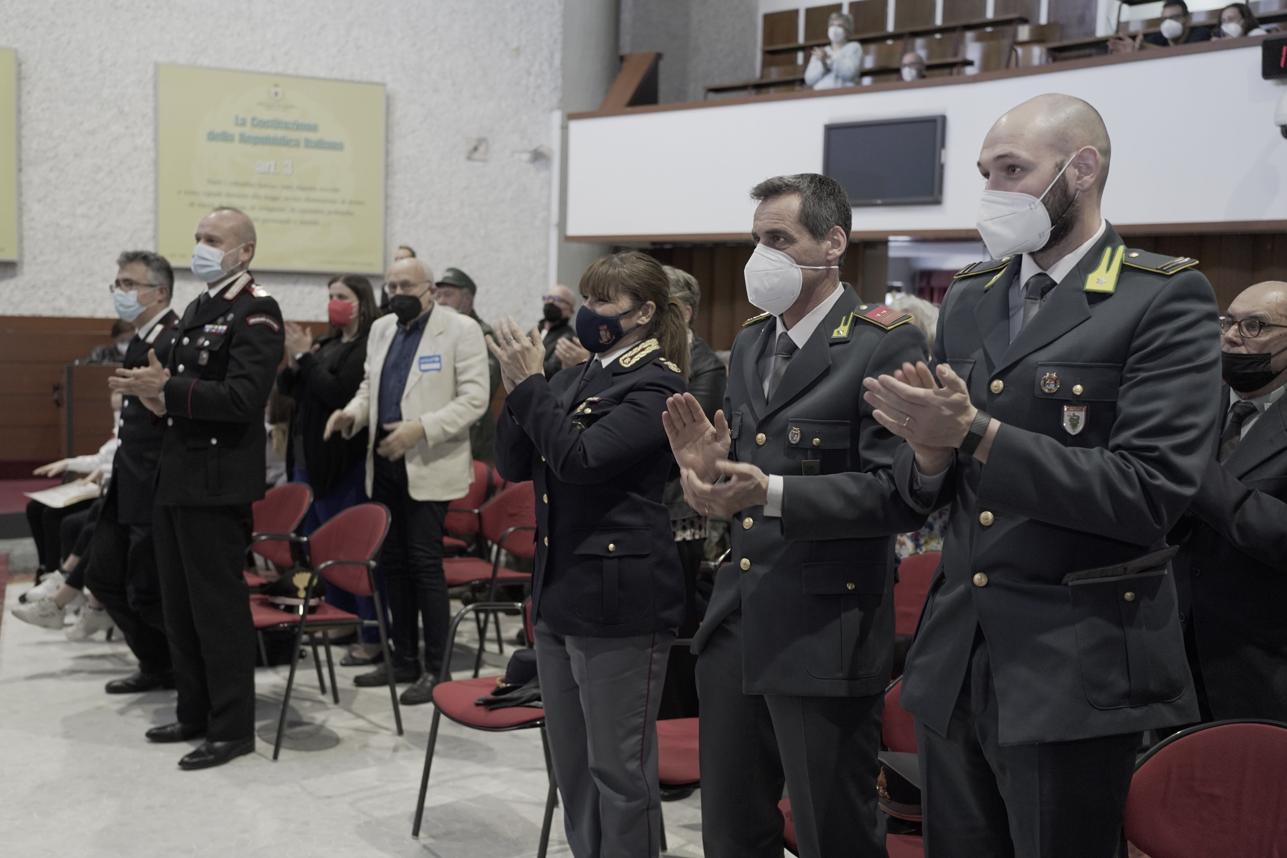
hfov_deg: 48.5
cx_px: 644
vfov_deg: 33.4
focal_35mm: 40
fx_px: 1430
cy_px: 429
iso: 3200
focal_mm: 40
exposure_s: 1/100
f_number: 3.5
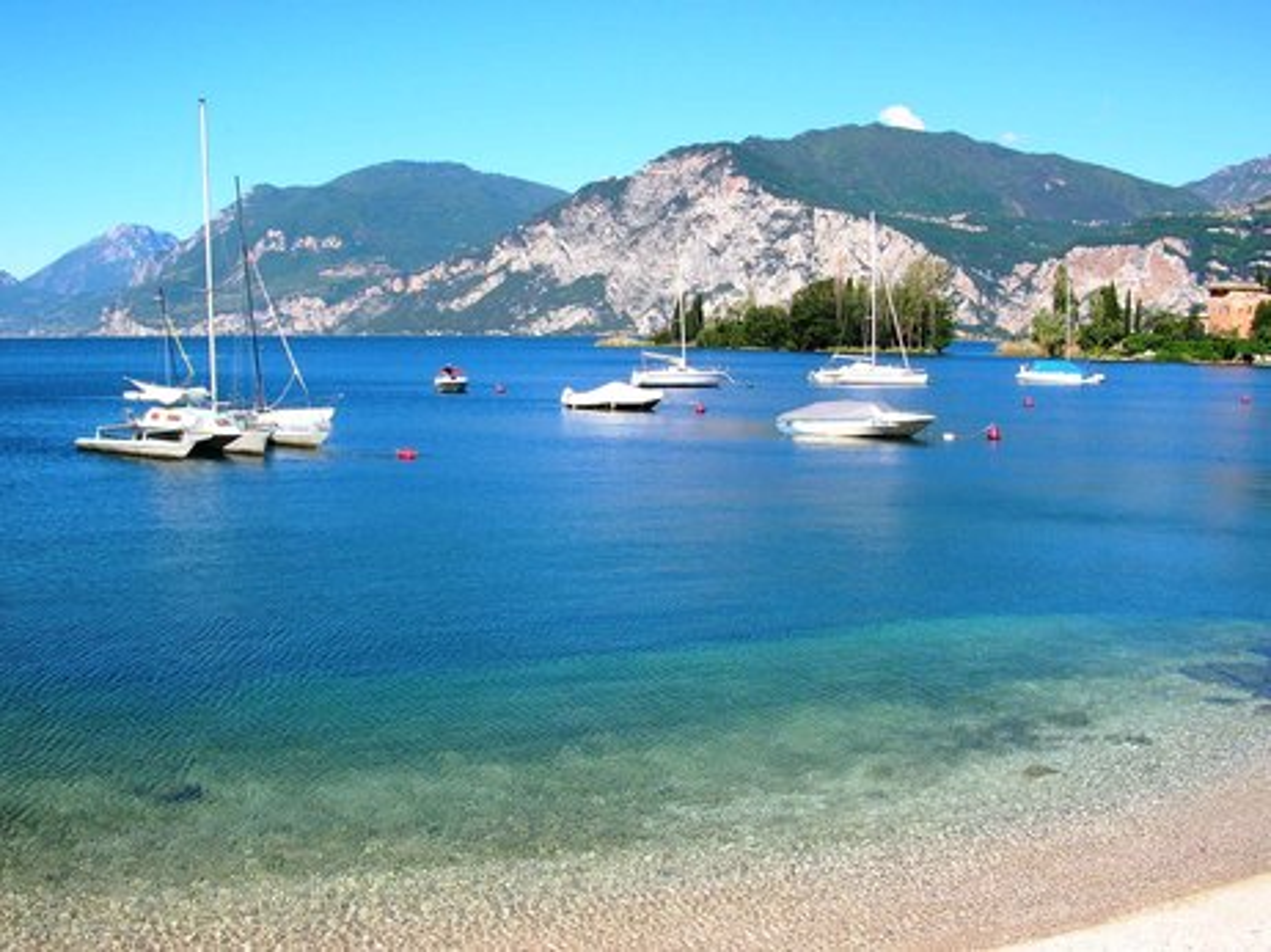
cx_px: 636
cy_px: 476
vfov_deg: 40.7
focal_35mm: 35
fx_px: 1284
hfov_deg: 52.6
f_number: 5.6
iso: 50
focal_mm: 5.8
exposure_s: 1/185
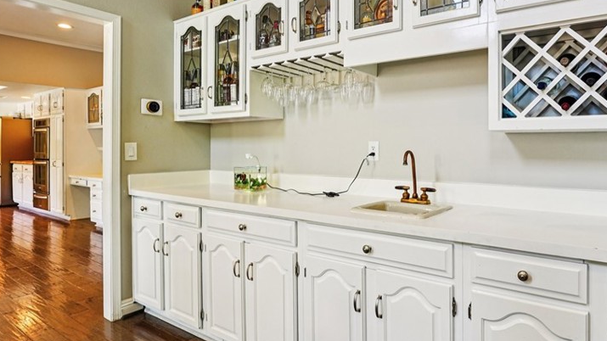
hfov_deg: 82.2
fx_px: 338
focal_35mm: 21
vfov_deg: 53.4
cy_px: 144
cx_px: 381
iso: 200
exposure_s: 1/30
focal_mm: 14
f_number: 8
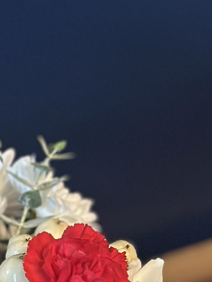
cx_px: -70
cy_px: 360
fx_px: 1372
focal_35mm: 168
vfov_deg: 11.5
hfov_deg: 8.7
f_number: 1.78
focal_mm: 6.86
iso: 640
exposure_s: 1/40
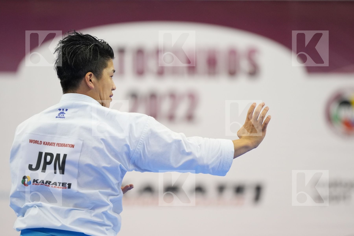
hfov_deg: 6.9
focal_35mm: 300
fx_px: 2950
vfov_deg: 4.6
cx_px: 177
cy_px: 118
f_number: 2.8
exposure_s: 1/500
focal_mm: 200
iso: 1600
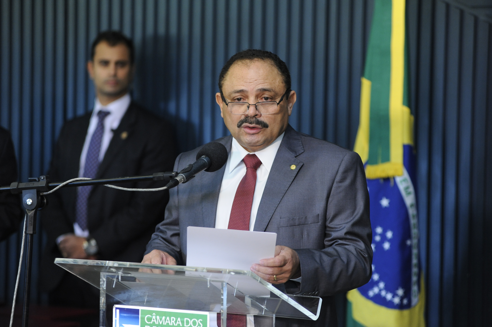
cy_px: 164
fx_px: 1844
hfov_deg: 15.2
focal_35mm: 135
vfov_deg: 10.1
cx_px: 246
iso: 2500
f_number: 3.5
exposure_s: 1/160
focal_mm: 135
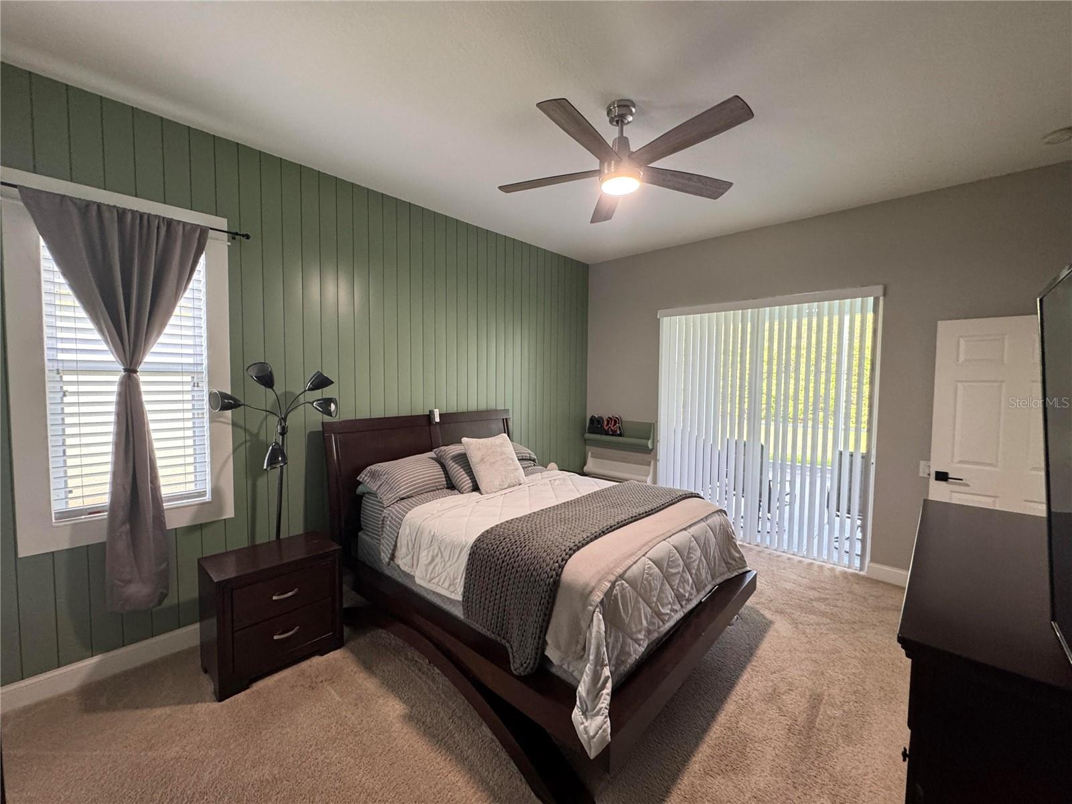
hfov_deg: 102.1
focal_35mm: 14
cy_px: 402
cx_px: 536
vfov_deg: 85.7
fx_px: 434
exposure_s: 1/60
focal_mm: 2.22
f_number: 2.2
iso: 250
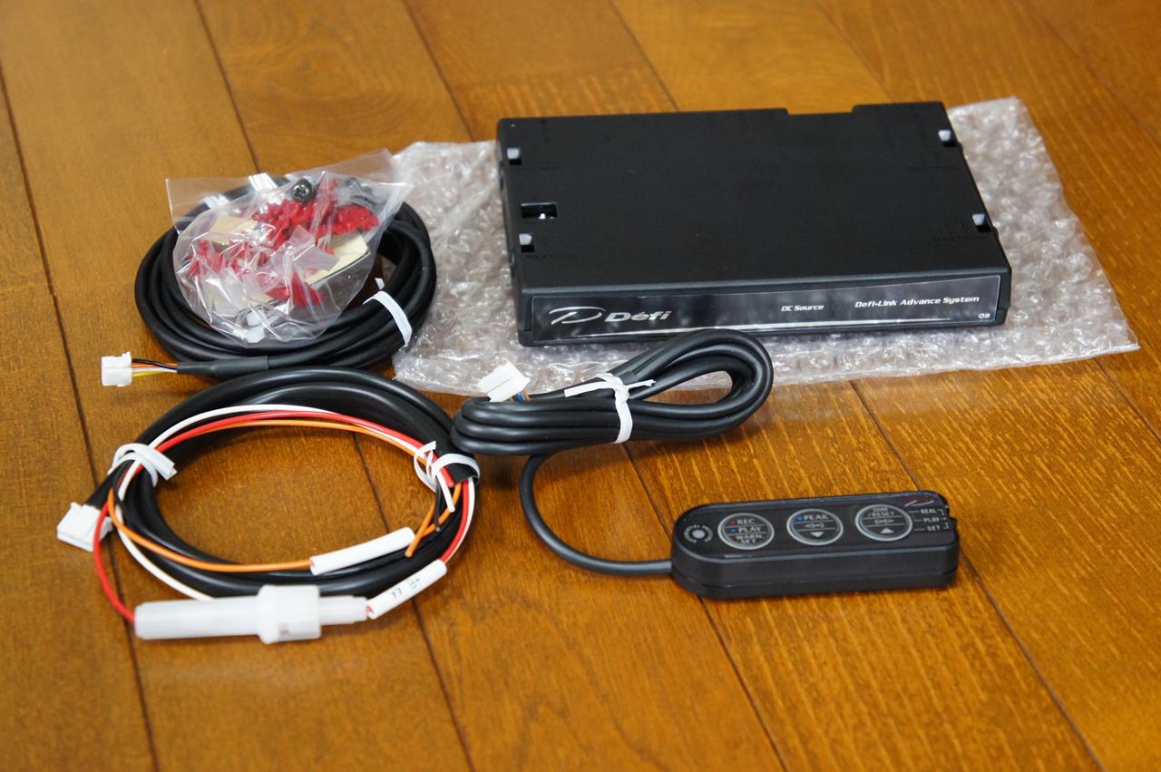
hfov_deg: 26.5
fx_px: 2465
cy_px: 386
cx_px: 580
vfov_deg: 17.8
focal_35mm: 76
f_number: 5
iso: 1600
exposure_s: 1/40
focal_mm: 51
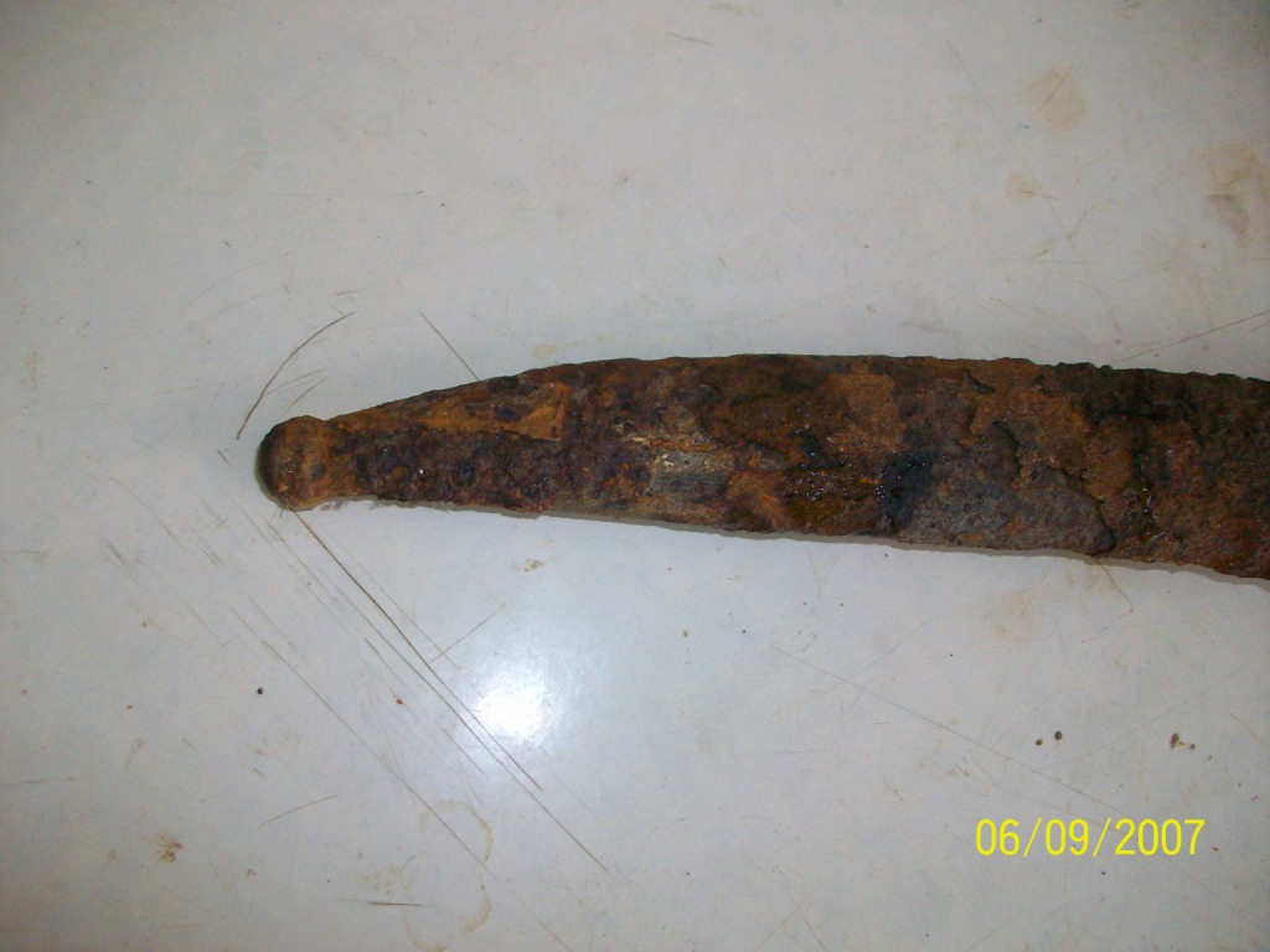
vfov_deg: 41.8
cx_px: 635
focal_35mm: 34
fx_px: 1247
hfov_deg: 54.0
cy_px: 476
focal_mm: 5.7
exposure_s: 1/42.4
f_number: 2.8
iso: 160
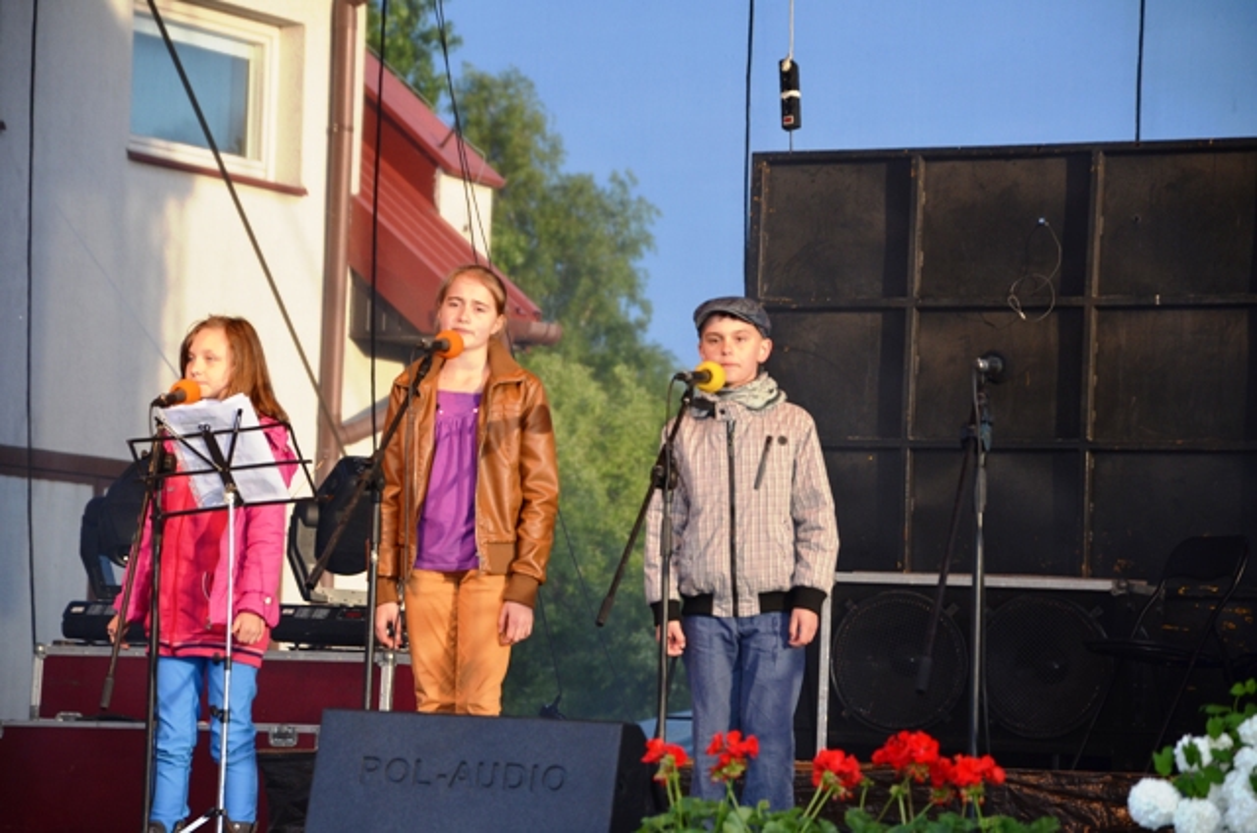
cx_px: 628
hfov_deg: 13.1
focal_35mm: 158
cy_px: 416
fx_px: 5488
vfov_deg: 8.7
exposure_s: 1/125
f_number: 5.6
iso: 400
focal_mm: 105
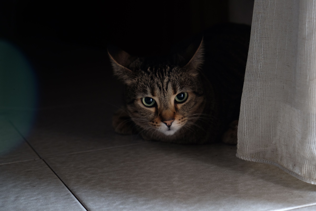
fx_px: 728
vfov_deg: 16.5
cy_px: 106
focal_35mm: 83
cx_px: 158
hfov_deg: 24.5
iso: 400
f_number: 4.5
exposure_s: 1/180
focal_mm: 55
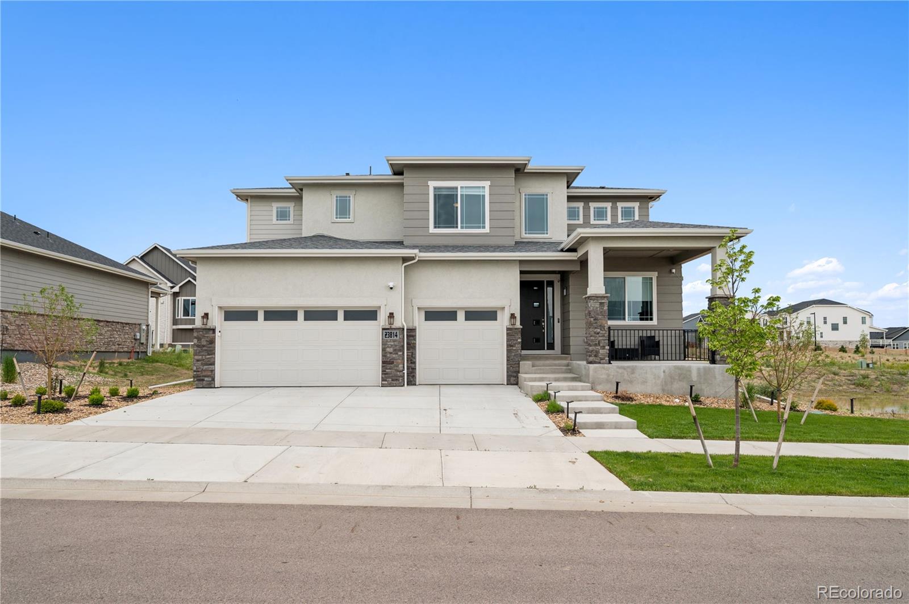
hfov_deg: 78.6
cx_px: 454
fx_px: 555
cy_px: 302
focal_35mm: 22
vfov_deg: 57.1
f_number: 8
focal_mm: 22
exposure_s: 1/500
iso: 100
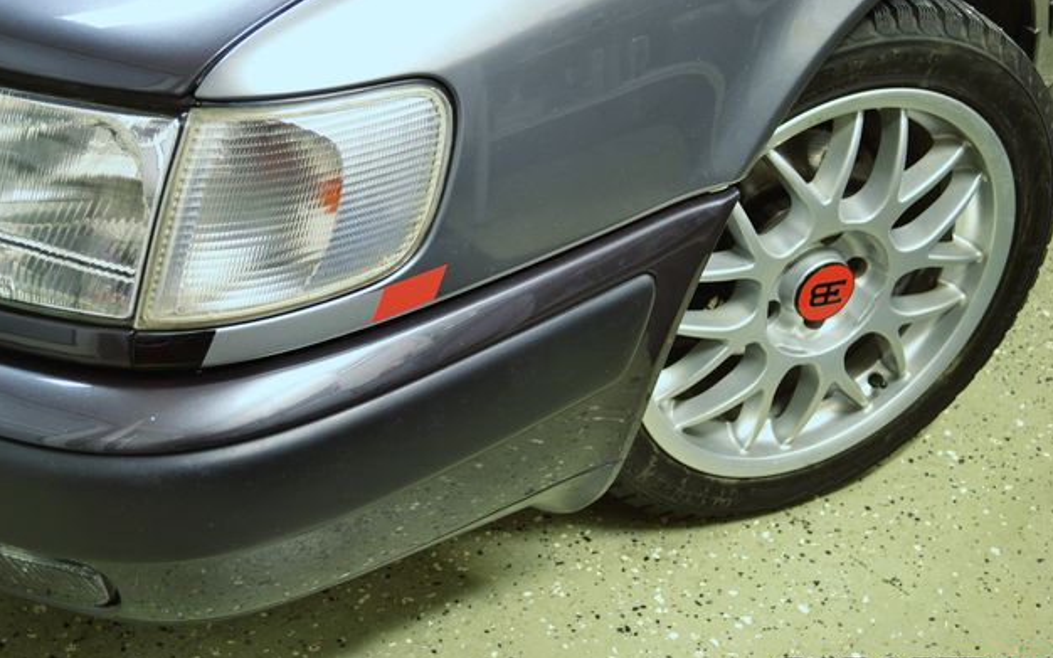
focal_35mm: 50
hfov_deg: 40.3
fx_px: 1435
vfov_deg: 25.8
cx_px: 525
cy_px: 326
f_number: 4.8
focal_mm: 32
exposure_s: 1
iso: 100
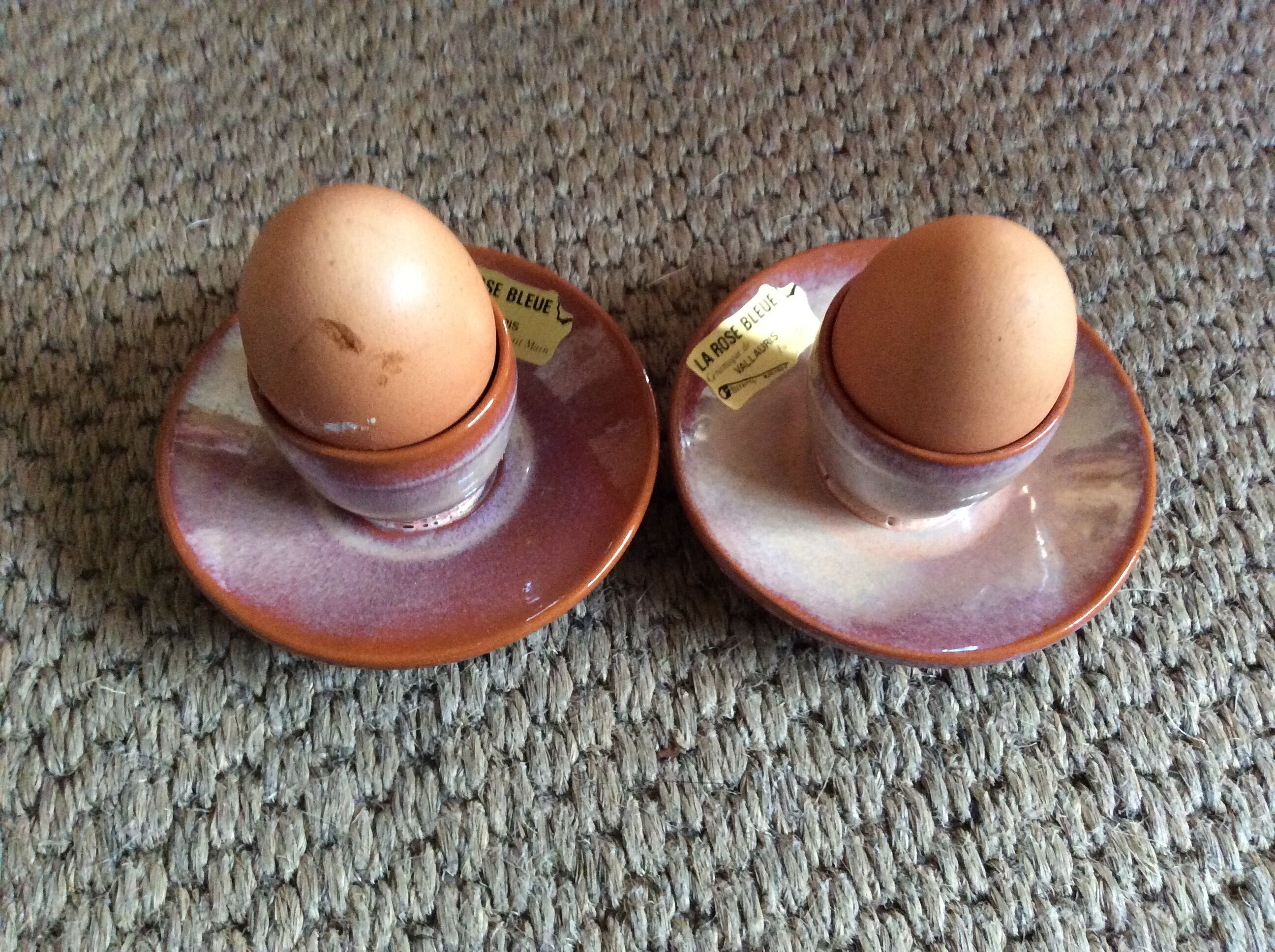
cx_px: 638
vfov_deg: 44.1
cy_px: 476
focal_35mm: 32
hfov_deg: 56.9
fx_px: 1177
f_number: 2.4
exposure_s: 1/20
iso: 320
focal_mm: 3.3
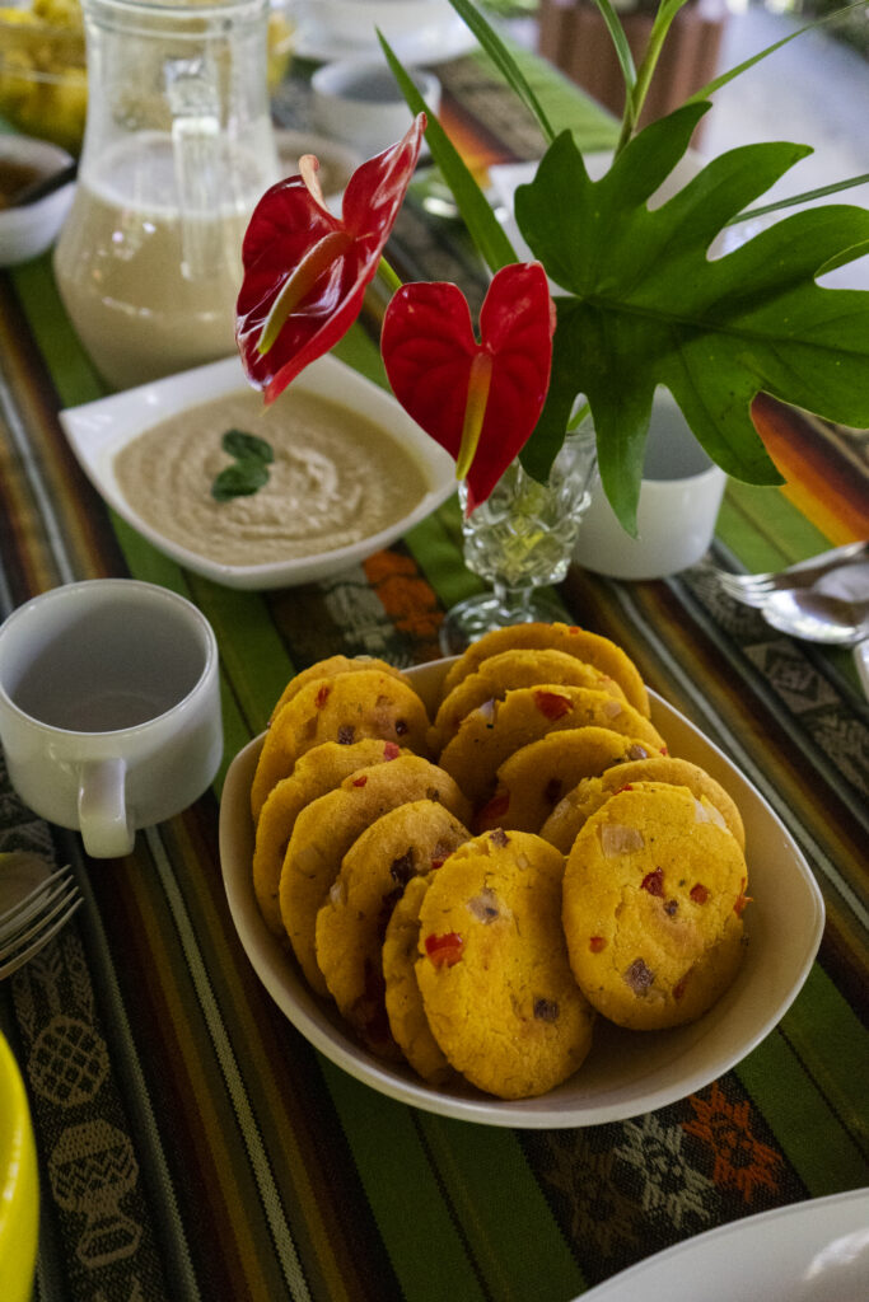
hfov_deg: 37.9
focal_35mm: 35
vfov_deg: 54.4
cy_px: 651
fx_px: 1267
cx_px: 434
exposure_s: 1/250
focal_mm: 35
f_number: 4.5
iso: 6400
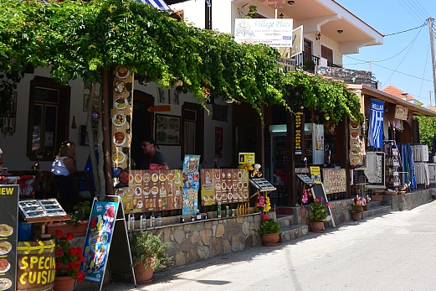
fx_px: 521
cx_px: 262
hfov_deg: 45.2
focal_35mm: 43
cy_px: 92
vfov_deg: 30.9
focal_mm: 10.7
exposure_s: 1/1000
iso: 160
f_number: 4.5
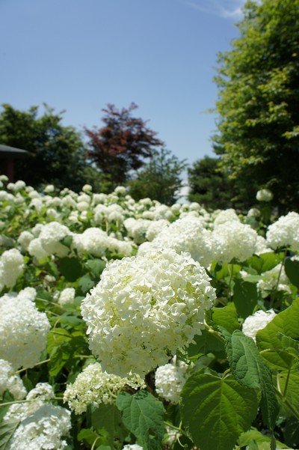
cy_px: 225
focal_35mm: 27
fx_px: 337
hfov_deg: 47.9
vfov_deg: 67.4
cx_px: 150
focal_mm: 18
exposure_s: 1/640
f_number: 7.1
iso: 200
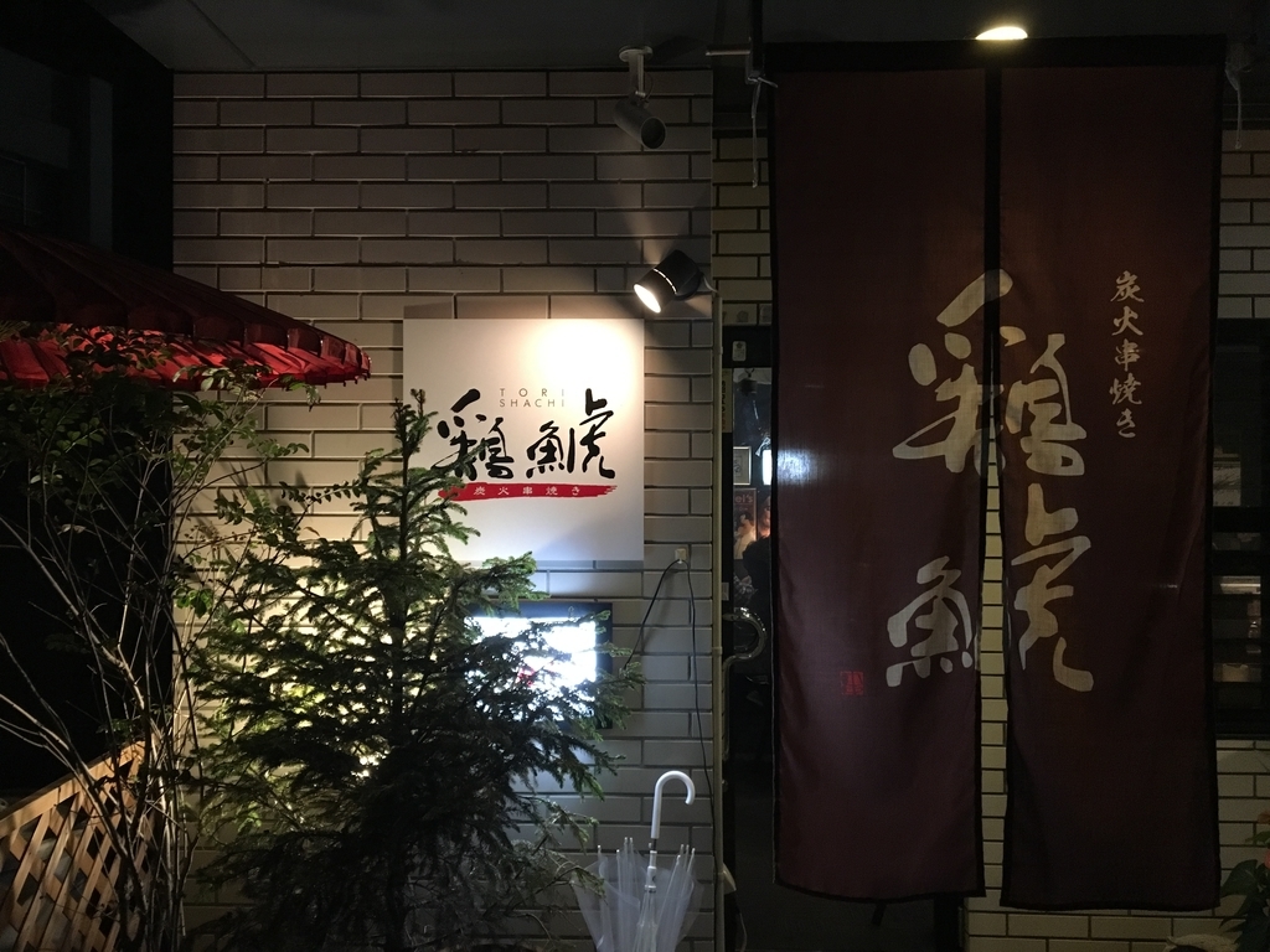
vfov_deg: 48.2
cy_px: 476
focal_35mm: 29
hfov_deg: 61.7
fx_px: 1064
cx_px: 635
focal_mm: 4.15
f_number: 2.2
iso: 250
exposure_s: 1/15
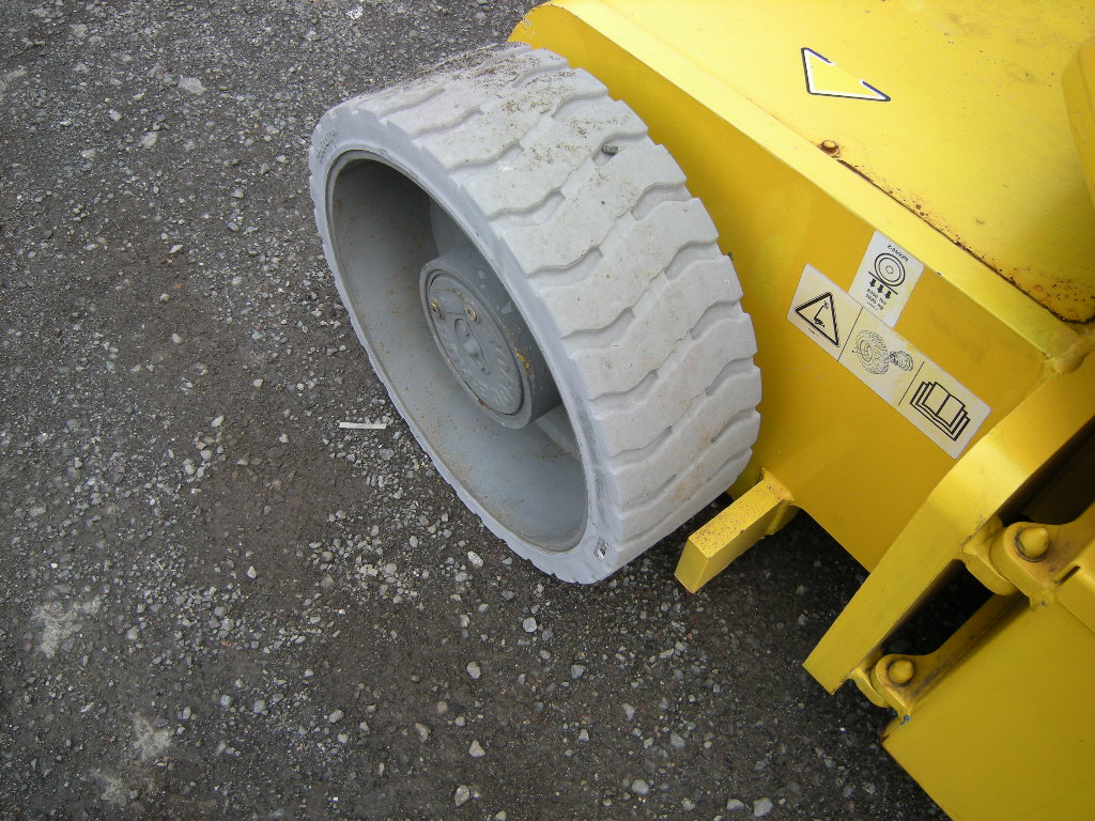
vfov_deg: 49.7
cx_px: 548
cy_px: 410
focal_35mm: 28
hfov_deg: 63.4
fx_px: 886
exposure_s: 1/370
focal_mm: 4.7
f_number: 2.8
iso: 64
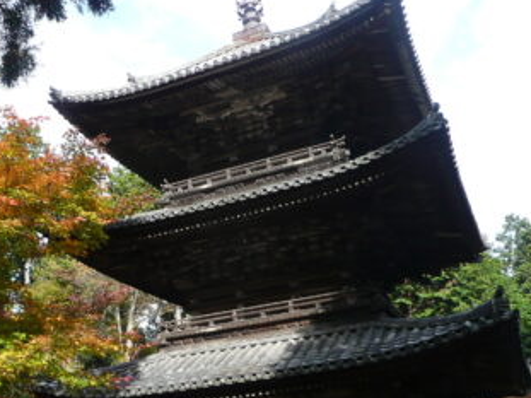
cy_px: 177
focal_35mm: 45
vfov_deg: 32.1
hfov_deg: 40.8
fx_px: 690
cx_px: 128
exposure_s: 1/250
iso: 100
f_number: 3.3
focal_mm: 4.6
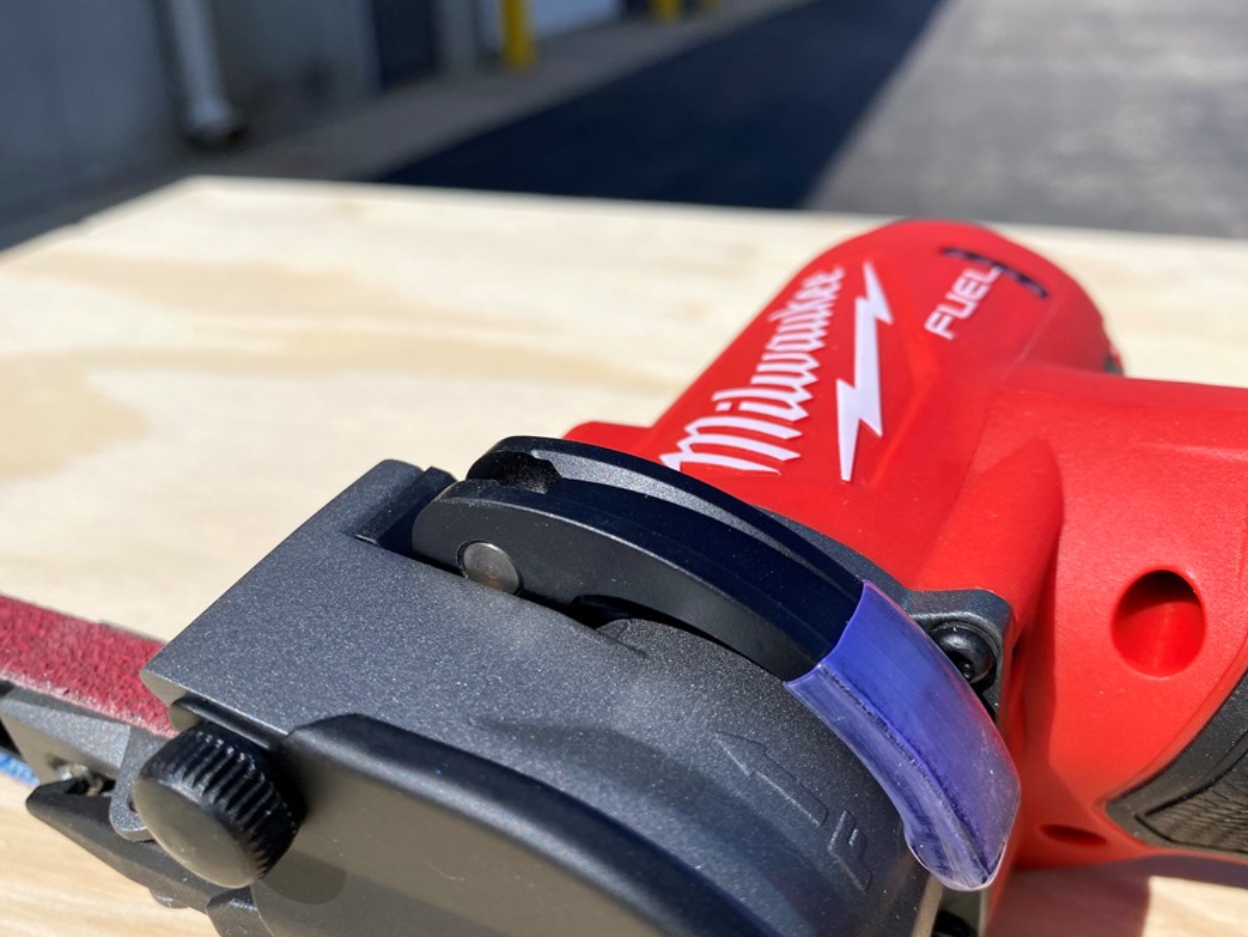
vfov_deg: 46.8
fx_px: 1082
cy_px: 514
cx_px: 674
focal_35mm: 30
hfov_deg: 59.9
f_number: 1.8
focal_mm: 4.25
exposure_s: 1/5495
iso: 32
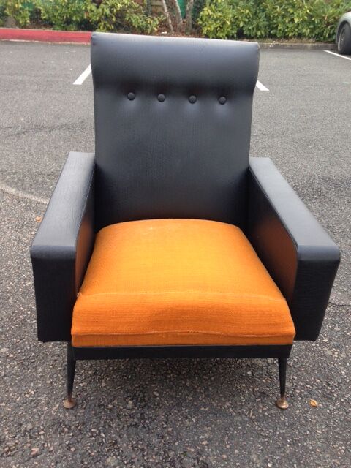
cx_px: 176
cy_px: 234
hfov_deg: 42.9
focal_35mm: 33
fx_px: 446
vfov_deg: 55.4
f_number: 2.4
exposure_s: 1/60
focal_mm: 4.12
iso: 64
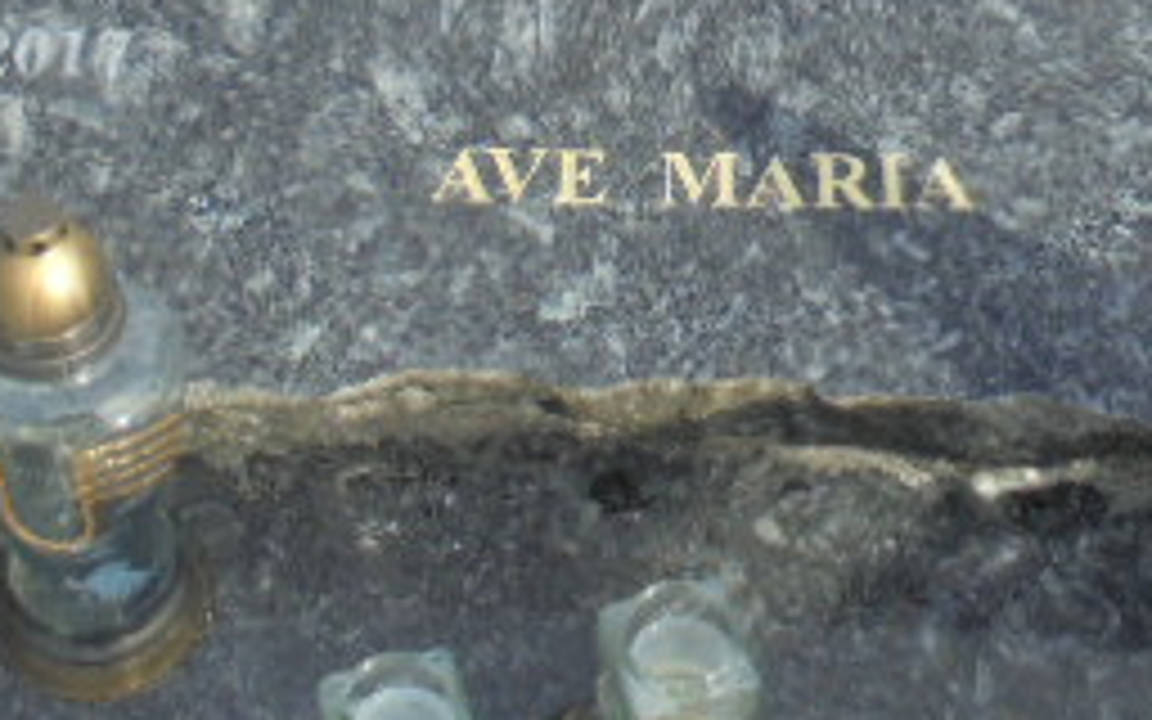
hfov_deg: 26.8
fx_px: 2417
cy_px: -306
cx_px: 670
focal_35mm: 77
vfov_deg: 15.8
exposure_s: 1/640
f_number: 3.7
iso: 100
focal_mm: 5.3
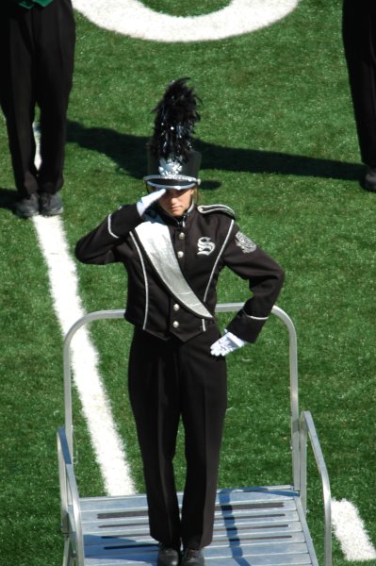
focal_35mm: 600
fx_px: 9416
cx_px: 188
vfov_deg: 3.4
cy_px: 283
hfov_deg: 2.3
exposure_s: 1/640
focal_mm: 400
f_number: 5.6
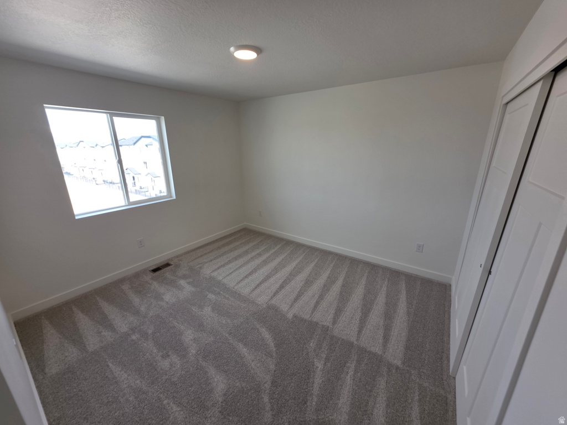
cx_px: 284
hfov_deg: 106.2
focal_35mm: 13
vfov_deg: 89.9
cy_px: 212
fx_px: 213
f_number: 1.9
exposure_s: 1/120
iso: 40
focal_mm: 2.2
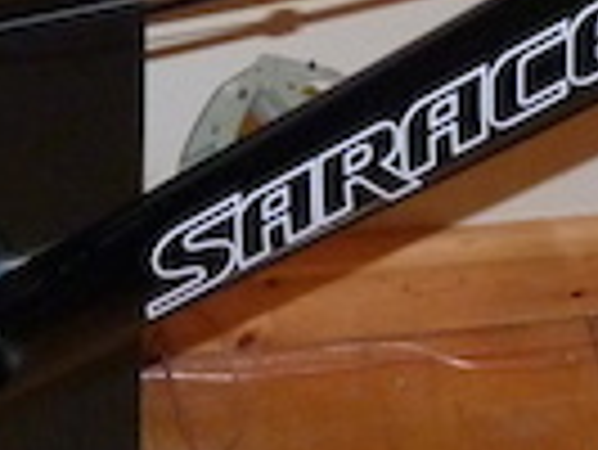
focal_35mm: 205
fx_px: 3545
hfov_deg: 9.6
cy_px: 238
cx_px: 315
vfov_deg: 7.3
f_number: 3
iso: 400
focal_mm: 6
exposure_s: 1/60
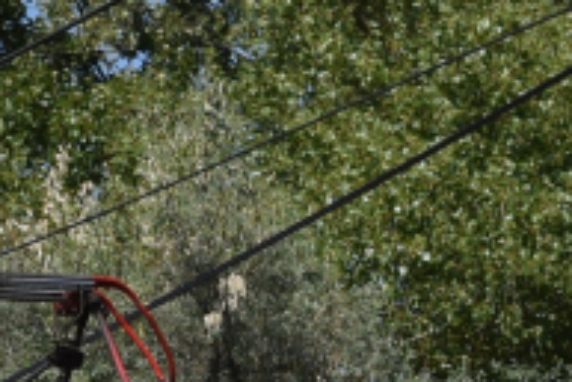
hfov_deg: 4.1
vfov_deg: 2.7
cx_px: -282
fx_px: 8030
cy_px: 1032
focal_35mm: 505
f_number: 8
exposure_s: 1/1000
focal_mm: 50
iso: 200
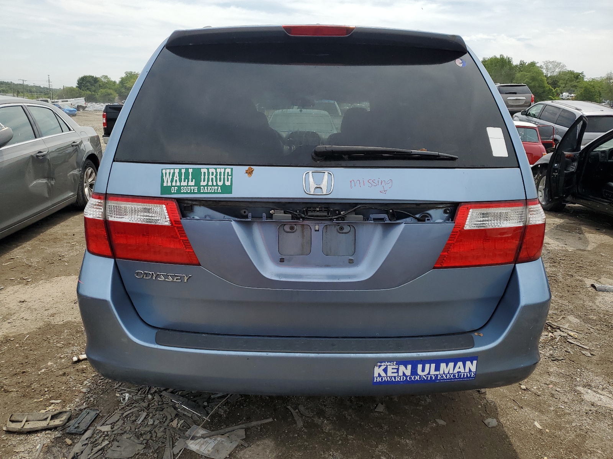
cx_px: 306
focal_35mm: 26
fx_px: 460
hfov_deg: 67.3
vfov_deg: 53.1
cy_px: 230
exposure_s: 1/3333
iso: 50
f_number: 1.5
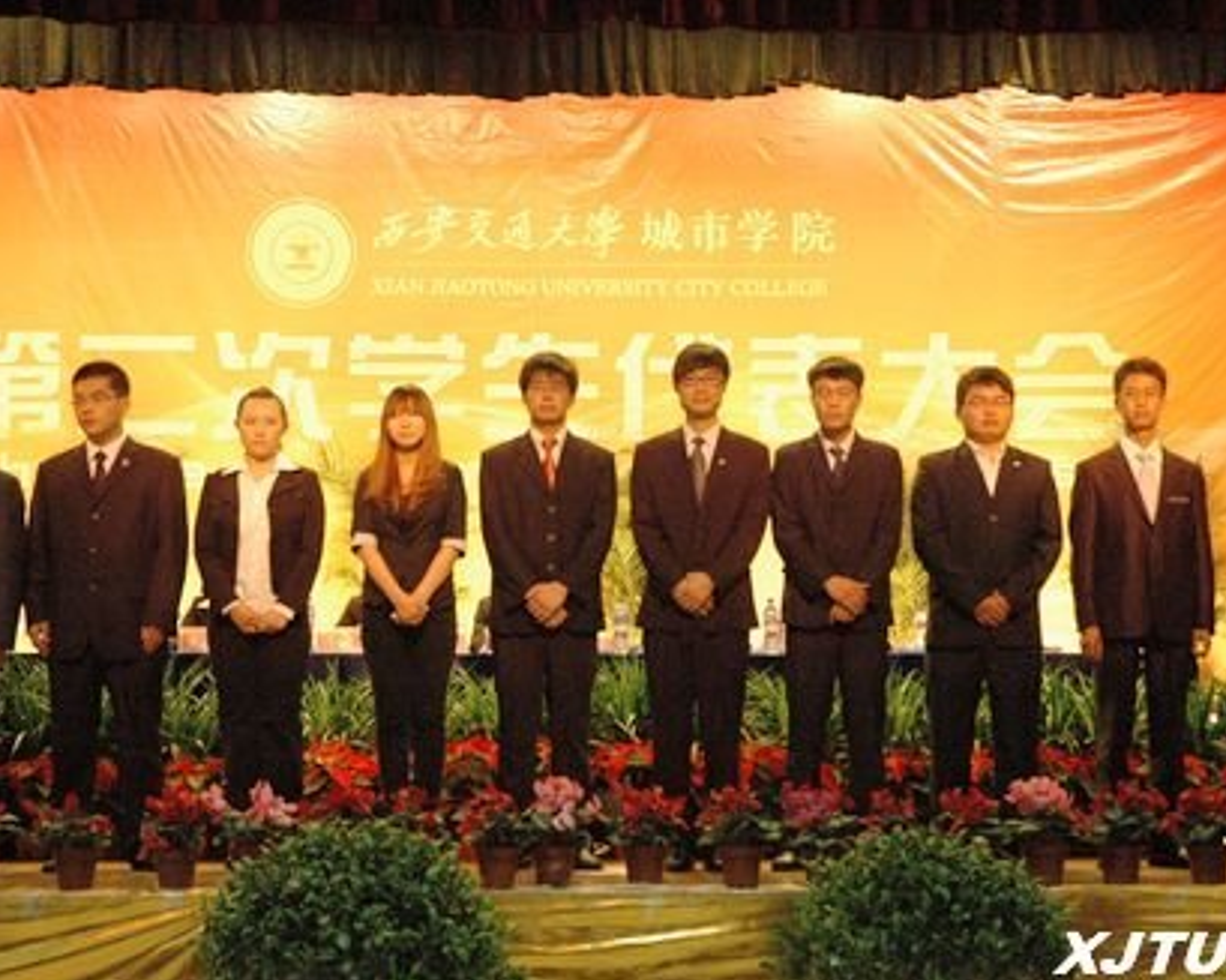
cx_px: 597
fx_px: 3120
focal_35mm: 86
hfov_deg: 22.2
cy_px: 494
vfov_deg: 17.9
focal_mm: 50
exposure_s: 1/50
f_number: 4.5
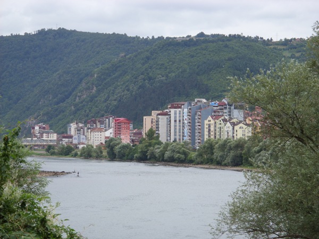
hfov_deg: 15.4
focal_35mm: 128
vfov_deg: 11.6
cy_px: 120
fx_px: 1180
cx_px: 160
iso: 50
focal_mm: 21.3
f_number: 3.9
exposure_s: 1/250
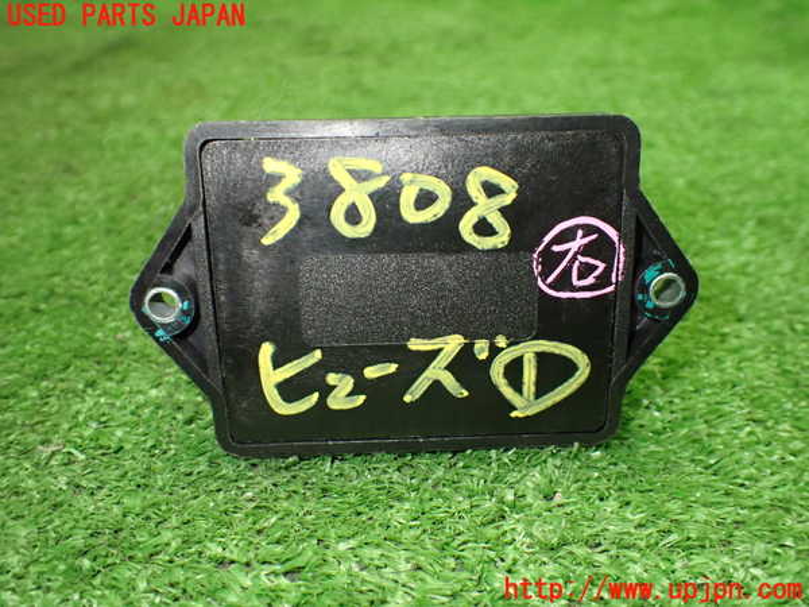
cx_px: 404
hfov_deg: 60.0
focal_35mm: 30
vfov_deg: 46.8
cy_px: 304
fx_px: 701
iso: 800
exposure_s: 1/125
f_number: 2.3
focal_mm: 5.4
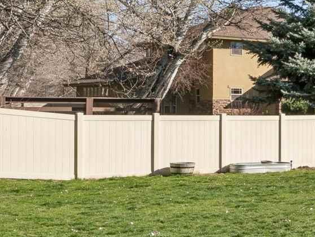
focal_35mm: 87
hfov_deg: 15.4
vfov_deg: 16.9
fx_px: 793
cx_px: 706
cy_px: 103
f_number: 13
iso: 400
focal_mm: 16.4
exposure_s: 1/250
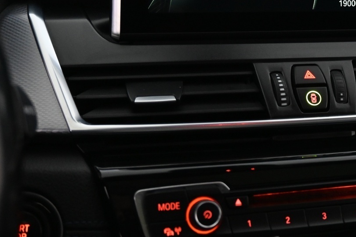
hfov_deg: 32.5
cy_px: 82
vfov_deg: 22.5
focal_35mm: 60
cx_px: 285
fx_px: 593
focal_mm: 20
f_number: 3.8
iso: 2000
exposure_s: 1/30
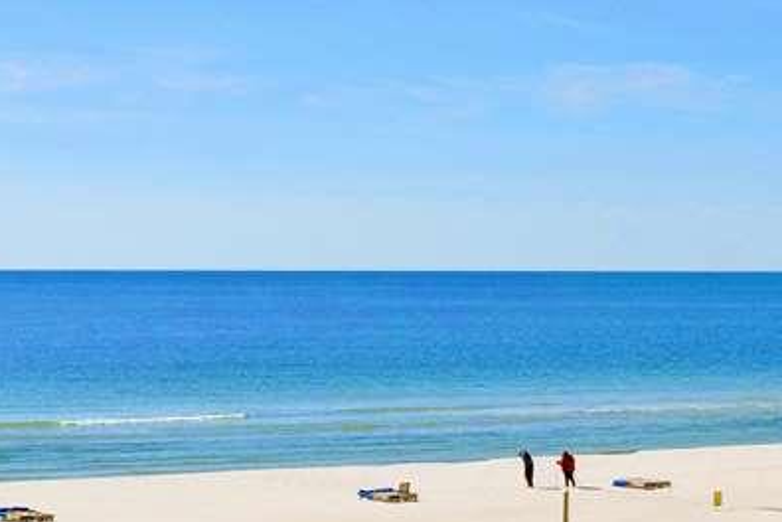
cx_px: 26
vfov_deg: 11.1
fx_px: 2693
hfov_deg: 16.2
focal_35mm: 124
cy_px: 270
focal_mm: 24
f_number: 11
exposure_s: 1/2000
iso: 400
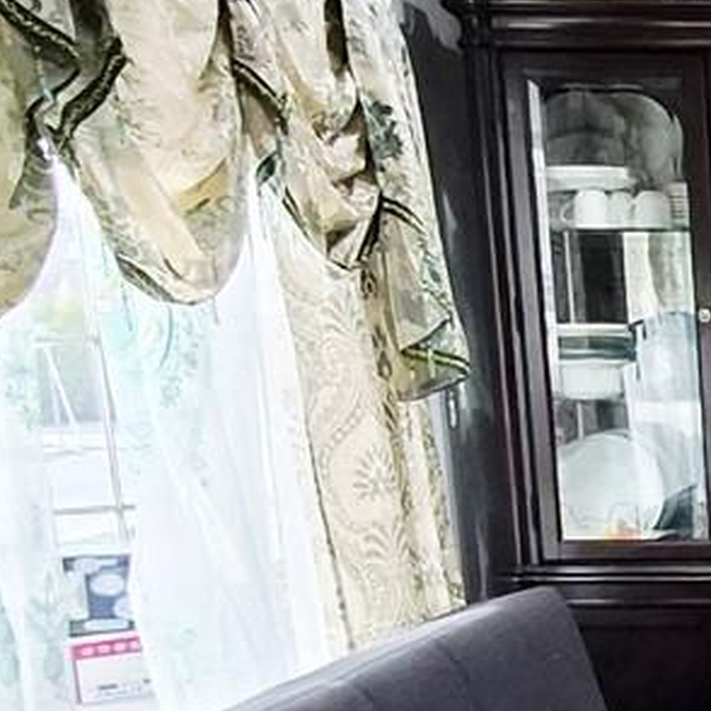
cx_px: 1224
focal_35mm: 80
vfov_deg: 20.7
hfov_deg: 17.9
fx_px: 1859
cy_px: 757
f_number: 2.2
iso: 200
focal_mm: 1.7
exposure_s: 1/60.2
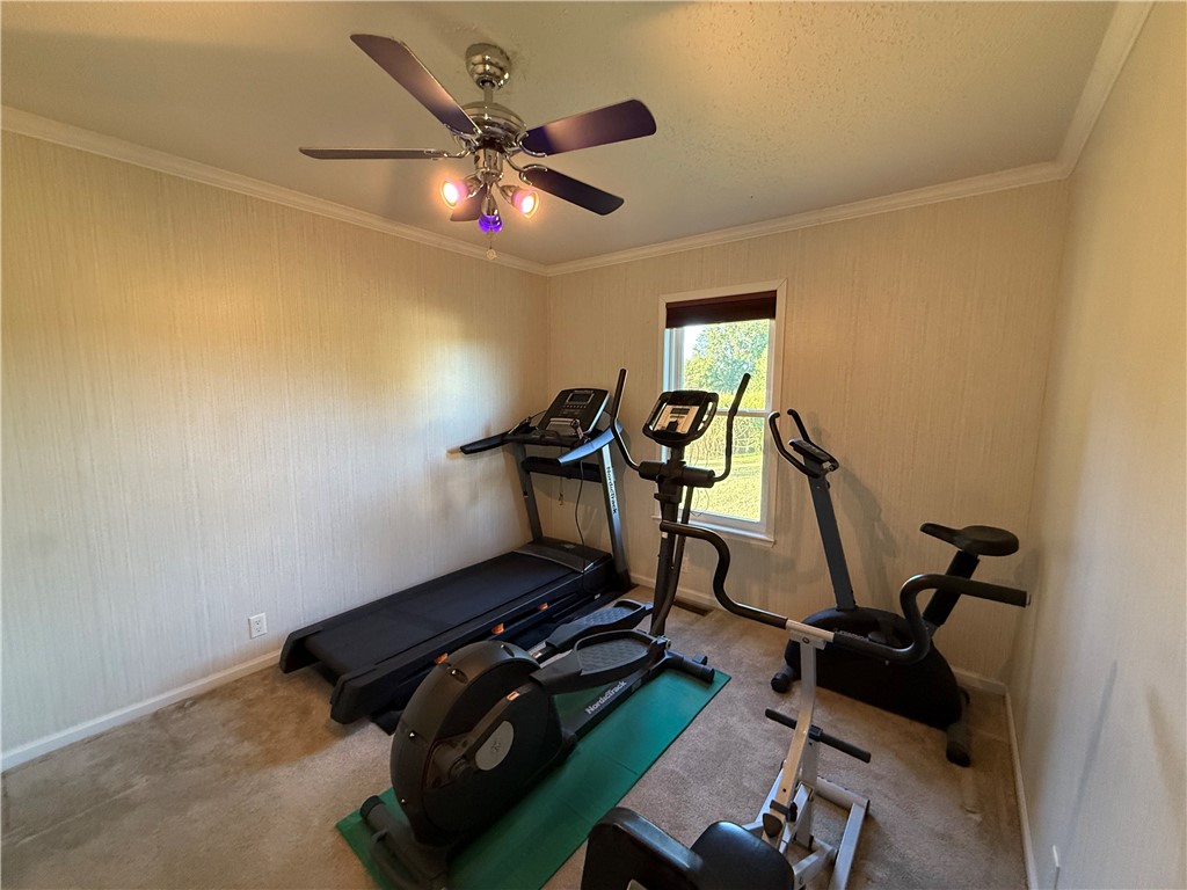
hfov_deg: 102.1
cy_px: 445
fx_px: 480
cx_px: 594
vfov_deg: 85.7
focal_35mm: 14
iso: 500
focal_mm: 2.22
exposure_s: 1/120
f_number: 2.2
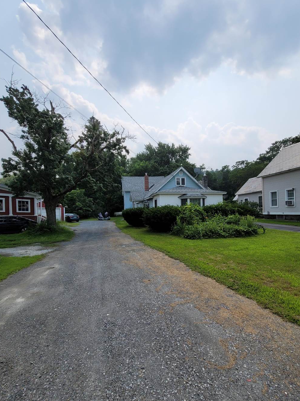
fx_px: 173
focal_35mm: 15
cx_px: 160
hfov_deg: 81.6
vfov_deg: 98.1
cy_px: 206
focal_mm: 2.2
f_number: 2.2
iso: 64
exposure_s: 1/2913
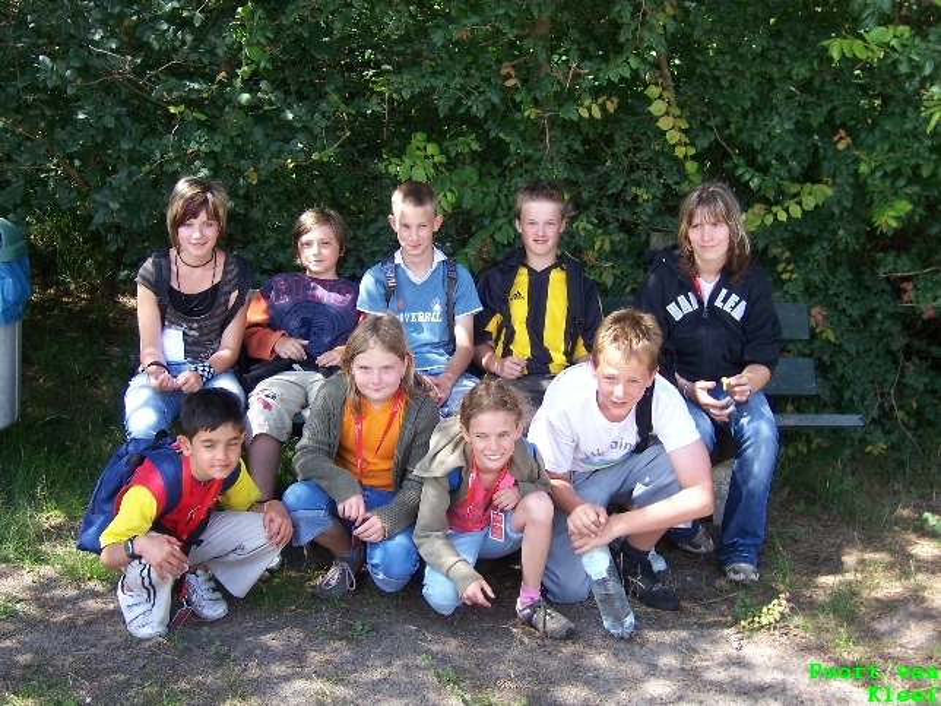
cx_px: 470
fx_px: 1223
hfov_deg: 42.1
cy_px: 353
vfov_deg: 32.2
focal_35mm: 45
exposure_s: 1/160
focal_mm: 7.7
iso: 80
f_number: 3.2
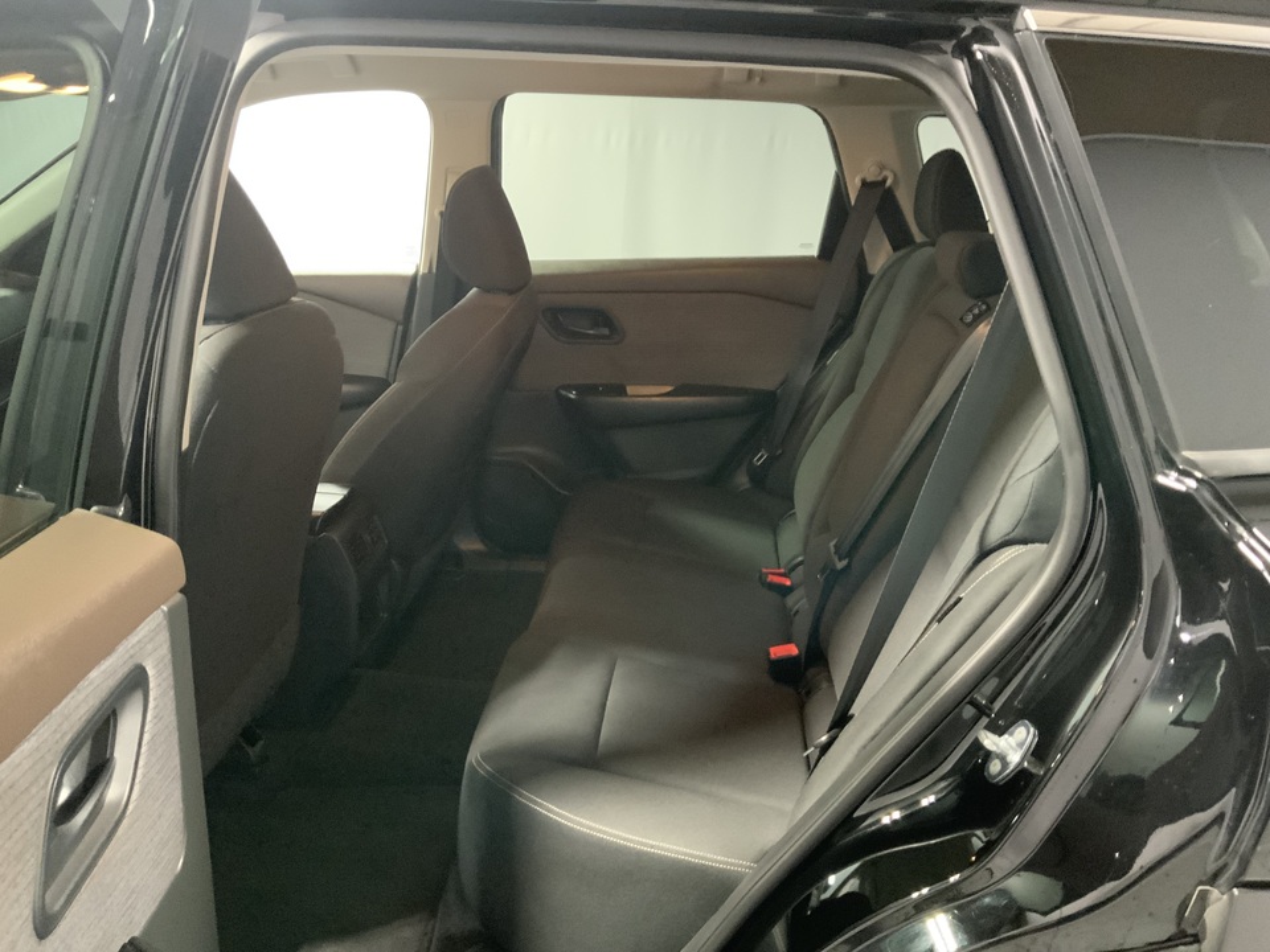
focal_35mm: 29
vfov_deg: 48.2
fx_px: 1064
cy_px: 476
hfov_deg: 61.7
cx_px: 635
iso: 500
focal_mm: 3
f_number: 1.8
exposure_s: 1/30
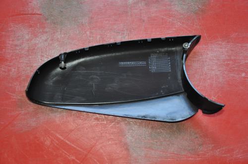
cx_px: 124
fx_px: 599
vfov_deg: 15.7
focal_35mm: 87
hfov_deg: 23.4
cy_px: 82
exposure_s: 1/60
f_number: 5
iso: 800
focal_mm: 58
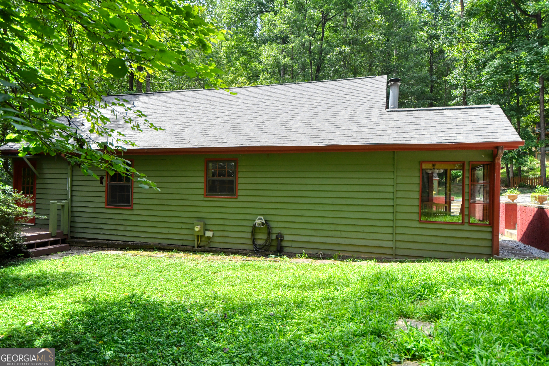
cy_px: 183
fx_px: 366
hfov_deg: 73.7
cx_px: 274
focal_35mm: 24
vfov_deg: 53.1
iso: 1800
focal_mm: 16
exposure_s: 1/8000
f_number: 4
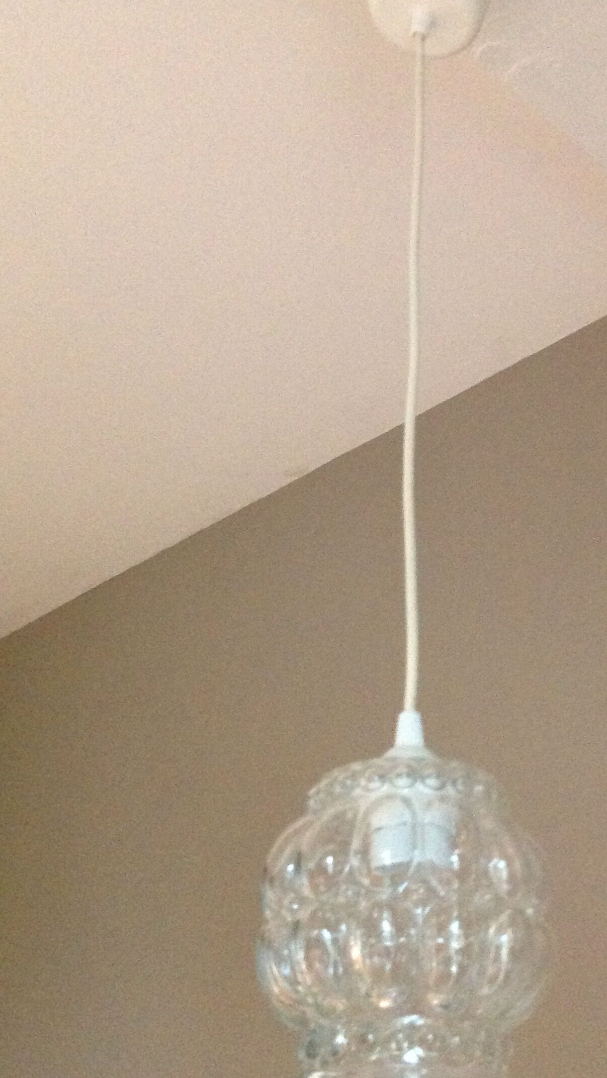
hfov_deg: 25.7
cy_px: 547
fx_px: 1316
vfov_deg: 44.6
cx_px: 455
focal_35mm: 46
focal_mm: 4.28
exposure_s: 1/15
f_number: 2.4
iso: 640
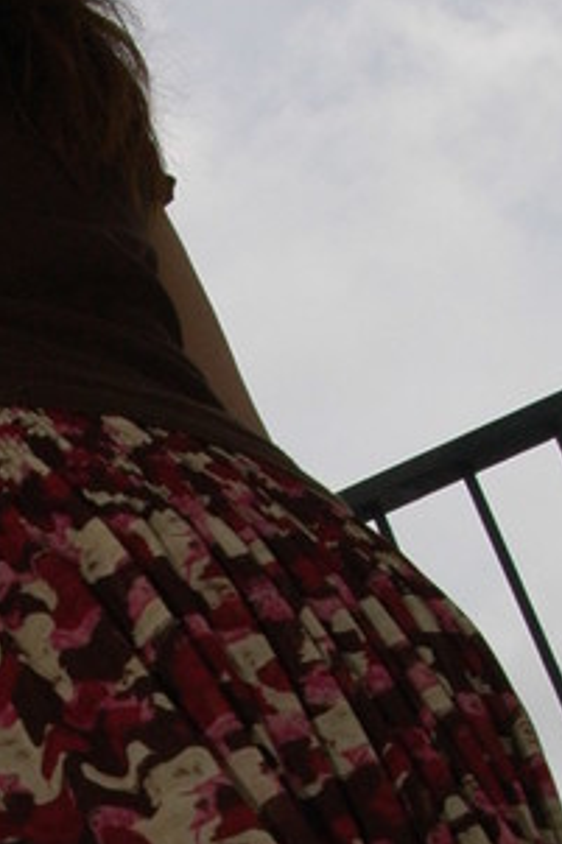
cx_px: 60
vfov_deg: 17.8
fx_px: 2535
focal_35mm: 108
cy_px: 1079
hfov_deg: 12.6
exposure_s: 1/500
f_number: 11
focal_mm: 17
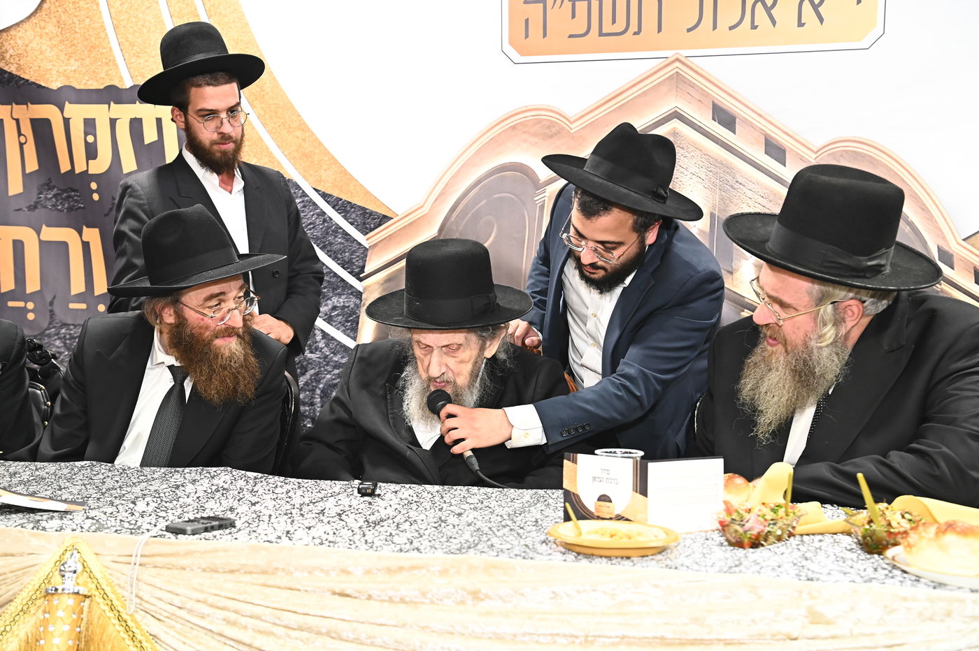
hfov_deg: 41.1
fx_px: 1305
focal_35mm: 48
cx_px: 490
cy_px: 326
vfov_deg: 28.0
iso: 2500
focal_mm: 48
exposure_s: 1/200
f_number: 5.6
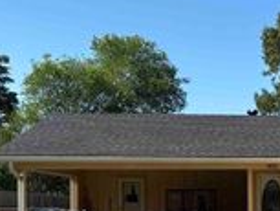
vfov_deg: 17.0
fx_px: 688
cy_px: 212
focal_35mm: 85
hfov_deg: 21.8
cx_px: 304
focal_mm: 5.96
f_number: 1.6
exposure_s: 1/2398
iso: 50
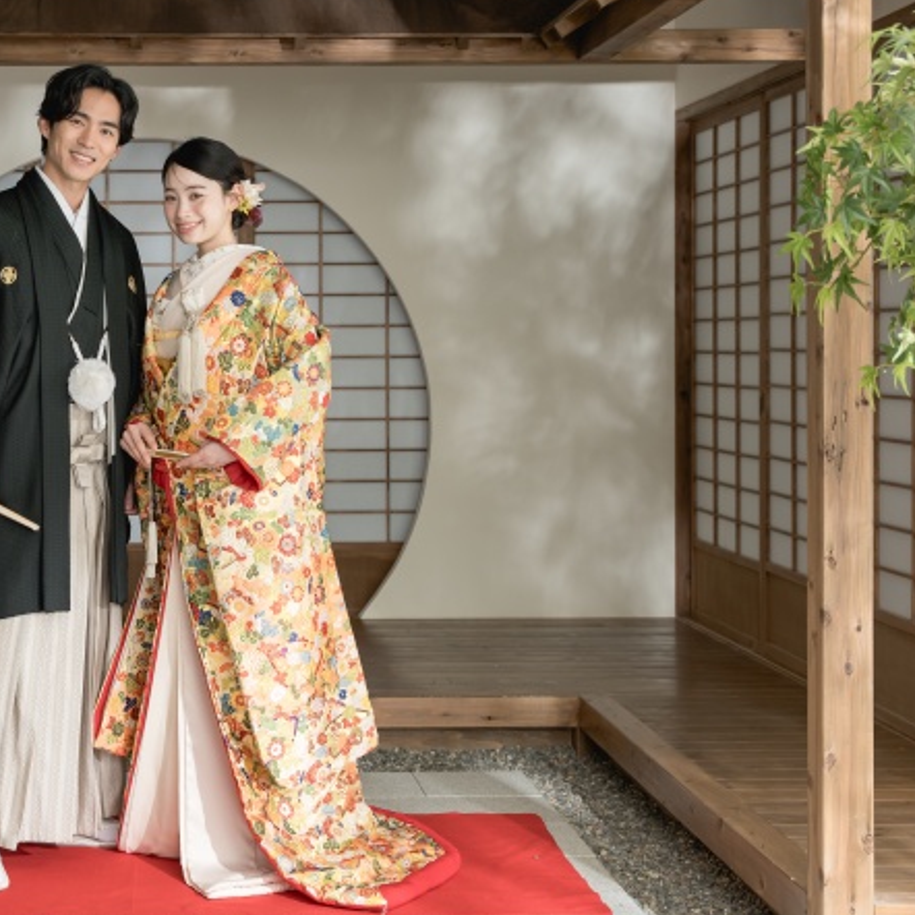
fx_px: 1889
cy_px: 454
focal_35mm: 63
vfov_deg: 27.2
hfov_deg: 26.6
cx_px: 145
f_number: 4.5
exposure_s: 1/125
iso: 250
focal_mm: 41.1
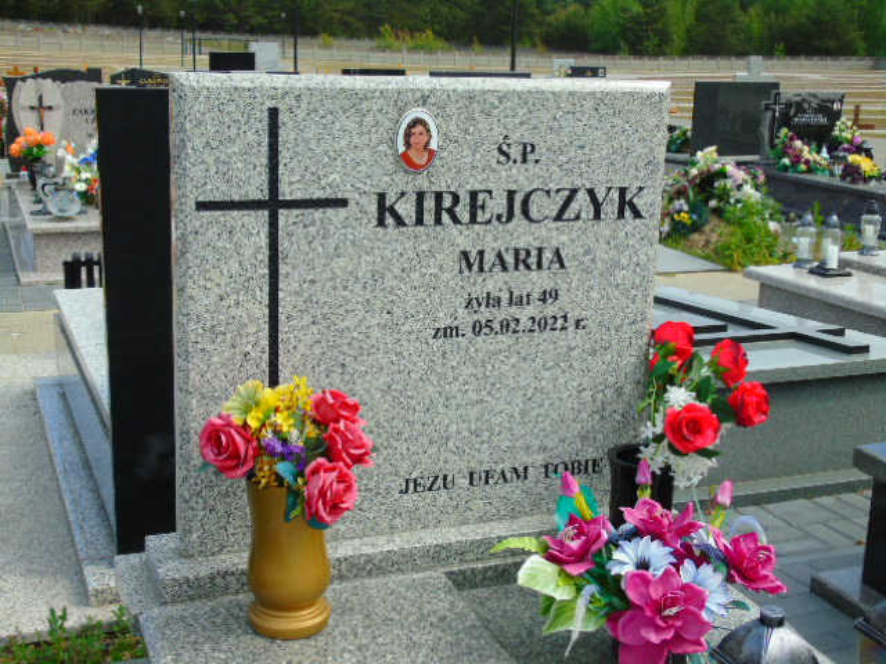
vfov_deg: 31.5
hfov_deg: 41.2
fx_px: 1177
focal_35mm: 46
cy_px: 332
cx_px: 443
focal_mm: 8.2
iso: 80
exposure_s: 1/500
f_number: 4.1
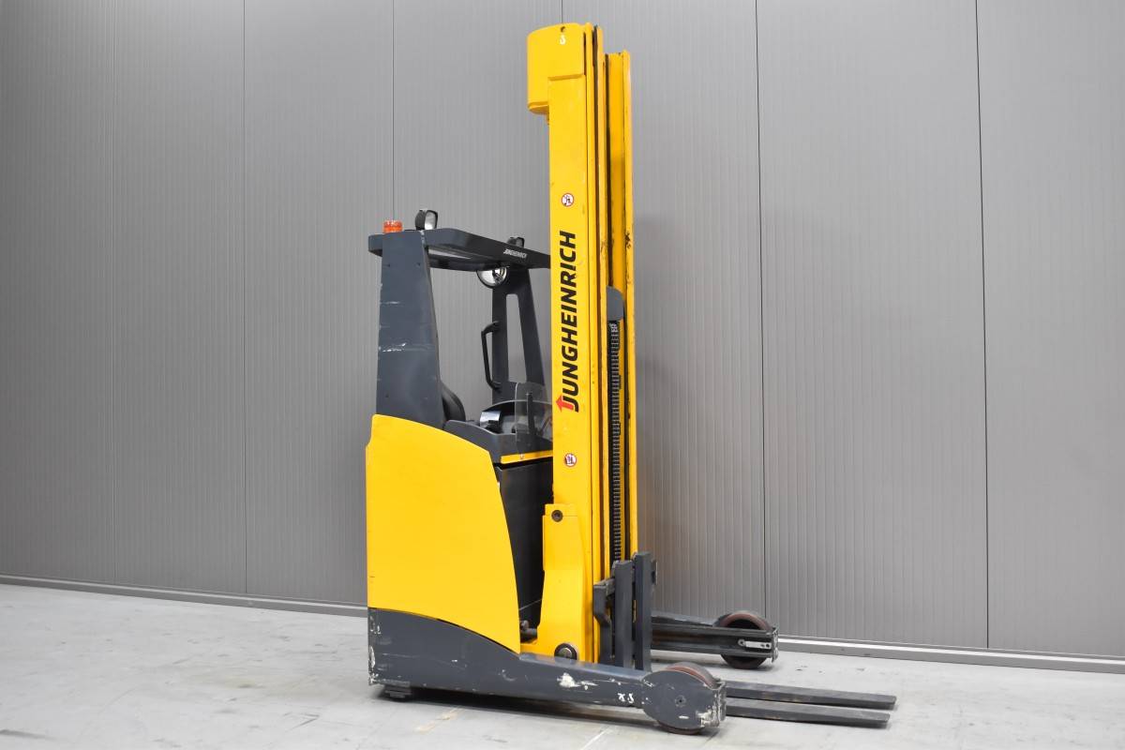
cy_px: 375
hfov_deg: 53.1
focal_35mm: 36
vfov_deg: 36.9
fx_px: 1125
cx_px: 562
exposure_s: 1/40
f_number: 5
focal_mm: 24
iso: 1600
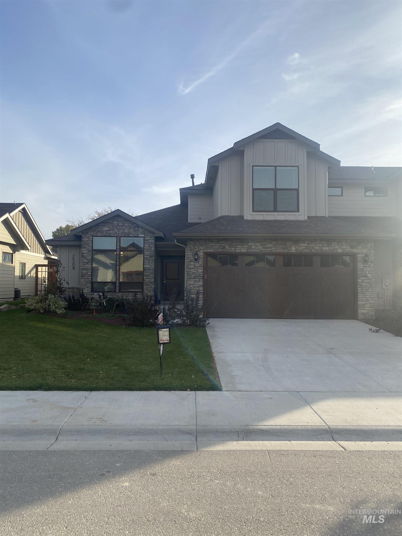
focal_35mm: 26
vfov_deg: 67.3
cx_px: 201
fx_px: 403
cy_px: 268
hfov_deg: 53.1
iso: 32
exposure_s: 1/2817
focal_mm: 4.25
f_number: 1.8
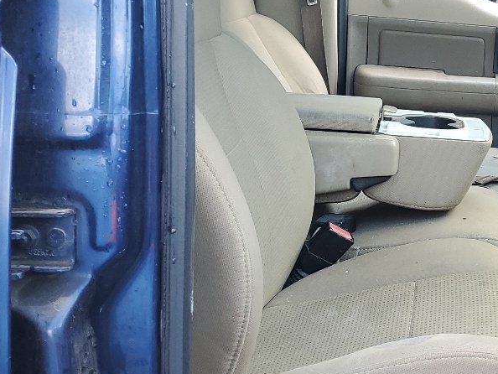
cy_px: 164
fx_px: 1007
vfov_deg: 21.0
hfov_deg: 25.2
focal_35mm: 70
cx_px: 584
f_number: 1.5
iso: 50
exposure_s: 1/120
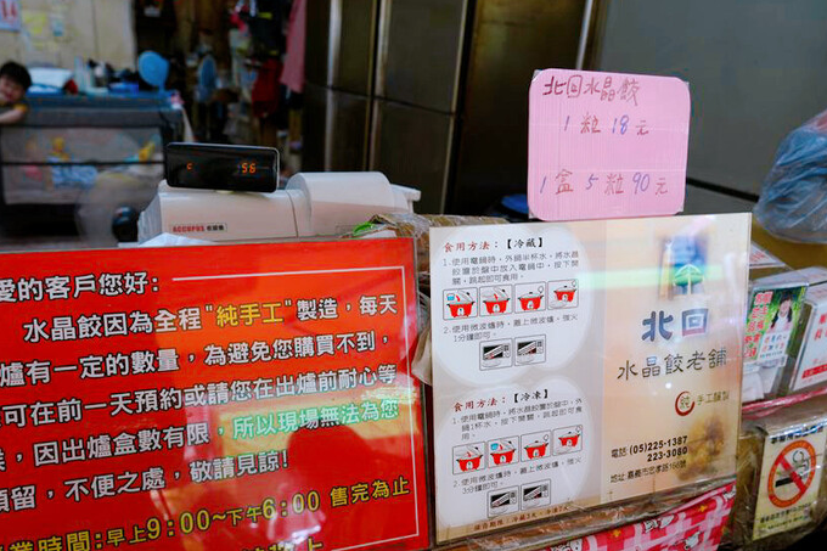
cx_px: 365
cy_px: 332
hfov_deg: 61.8
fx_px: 689
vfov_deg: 43.4
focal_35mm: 30
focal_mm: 24
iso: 320
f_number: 4.5
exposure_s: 1/50
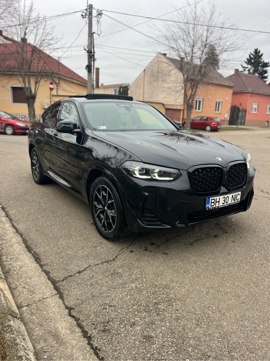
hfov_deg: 53.0
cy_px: 180
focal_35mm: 26
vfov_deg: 67.3
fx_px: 270
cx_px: 135
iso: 40
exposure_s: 1/250
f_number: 1.6
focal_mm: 5.1
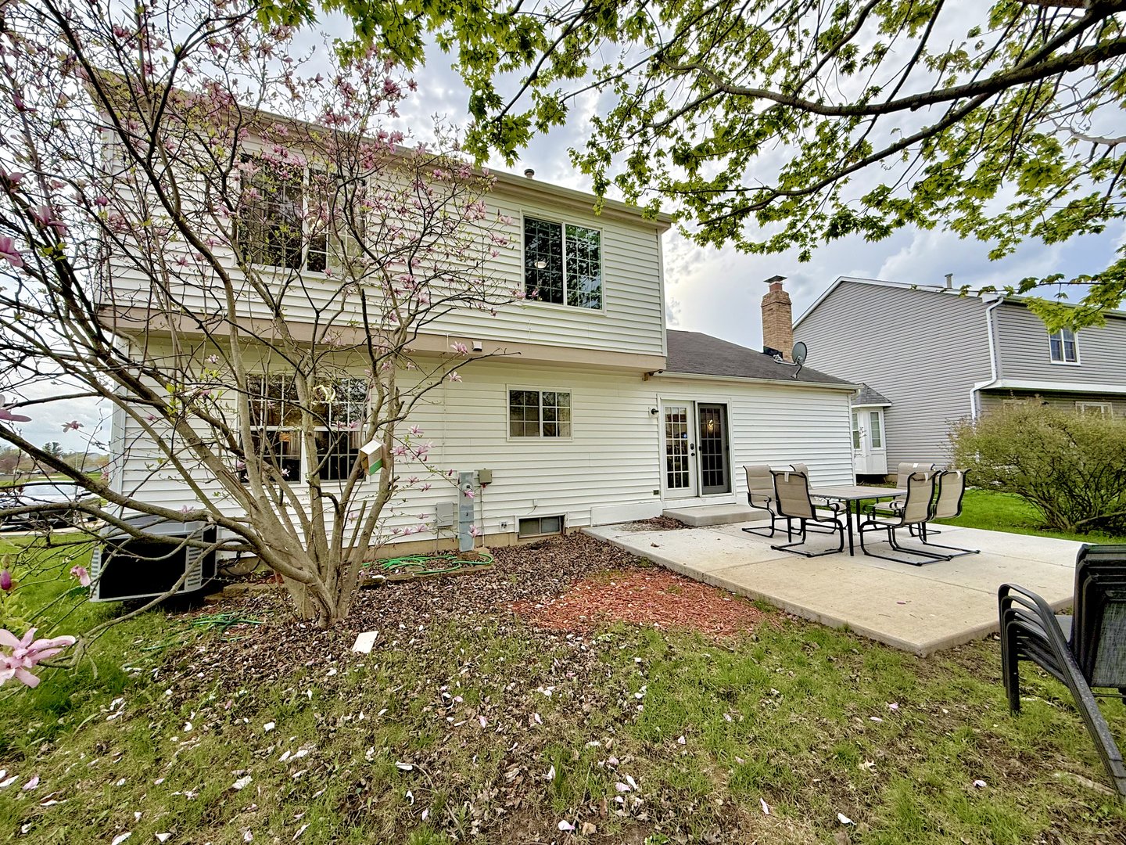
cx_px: 563
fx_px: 455
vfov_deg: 85.7
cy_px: 422
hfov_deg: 102.1
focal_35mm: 14
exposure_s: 1/527
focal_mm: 2.22
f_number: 2.2
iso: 64
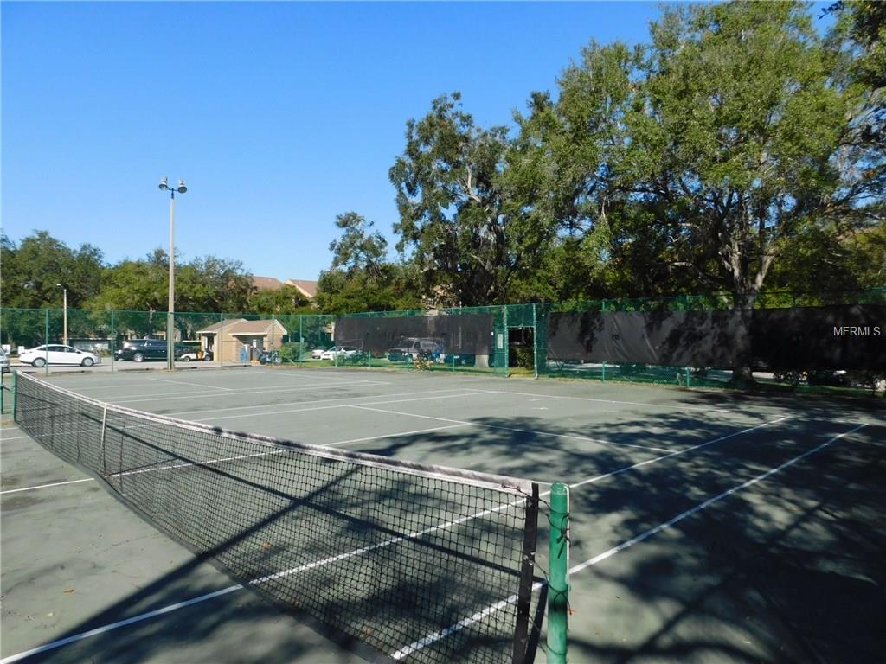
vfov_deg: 58.9
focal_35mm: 23
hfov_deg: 73.9
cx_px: 443
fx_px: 589
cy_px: 332
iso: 125
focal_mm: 4
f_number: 6
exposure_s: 1/400
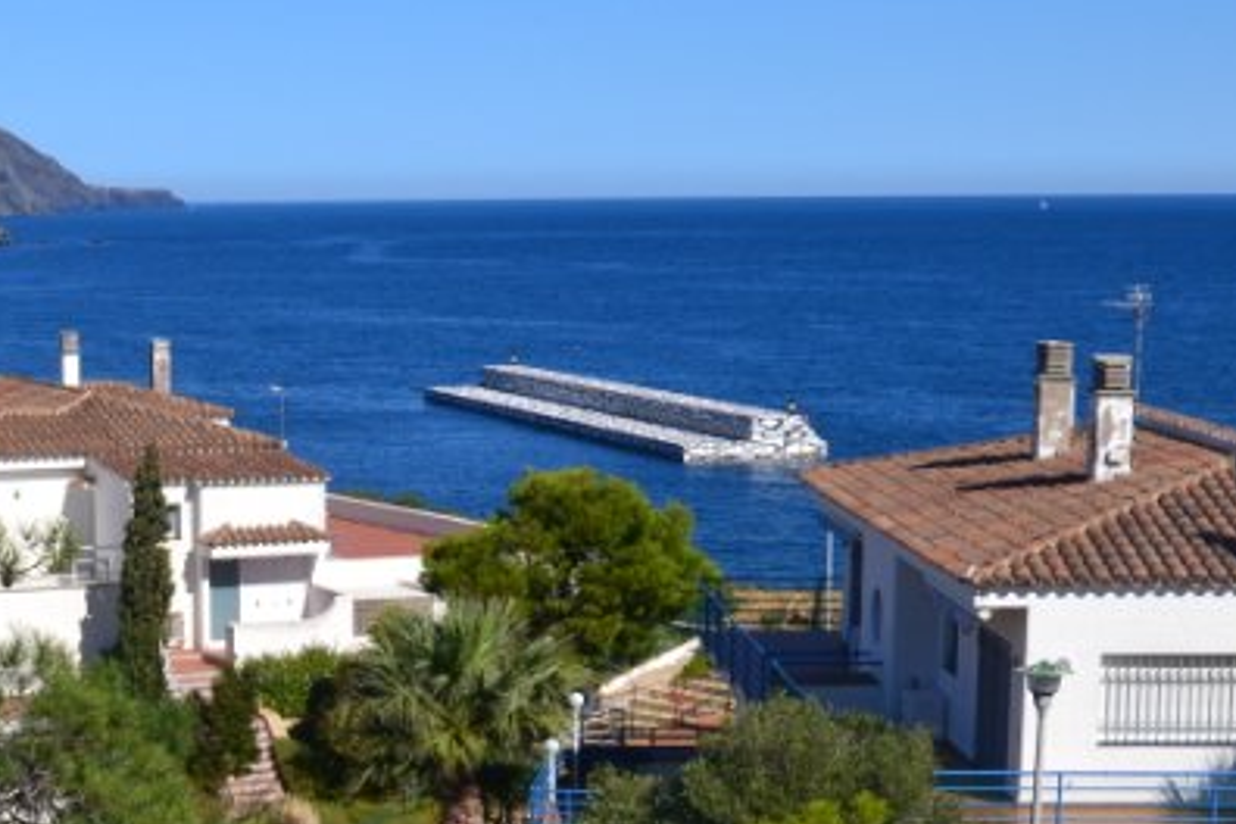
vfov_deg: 14.9
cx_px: 134
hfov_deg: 22.3
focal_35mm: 89
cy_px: 907
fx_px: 3066
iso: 280
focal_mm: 23
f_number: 11
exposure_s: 1/500
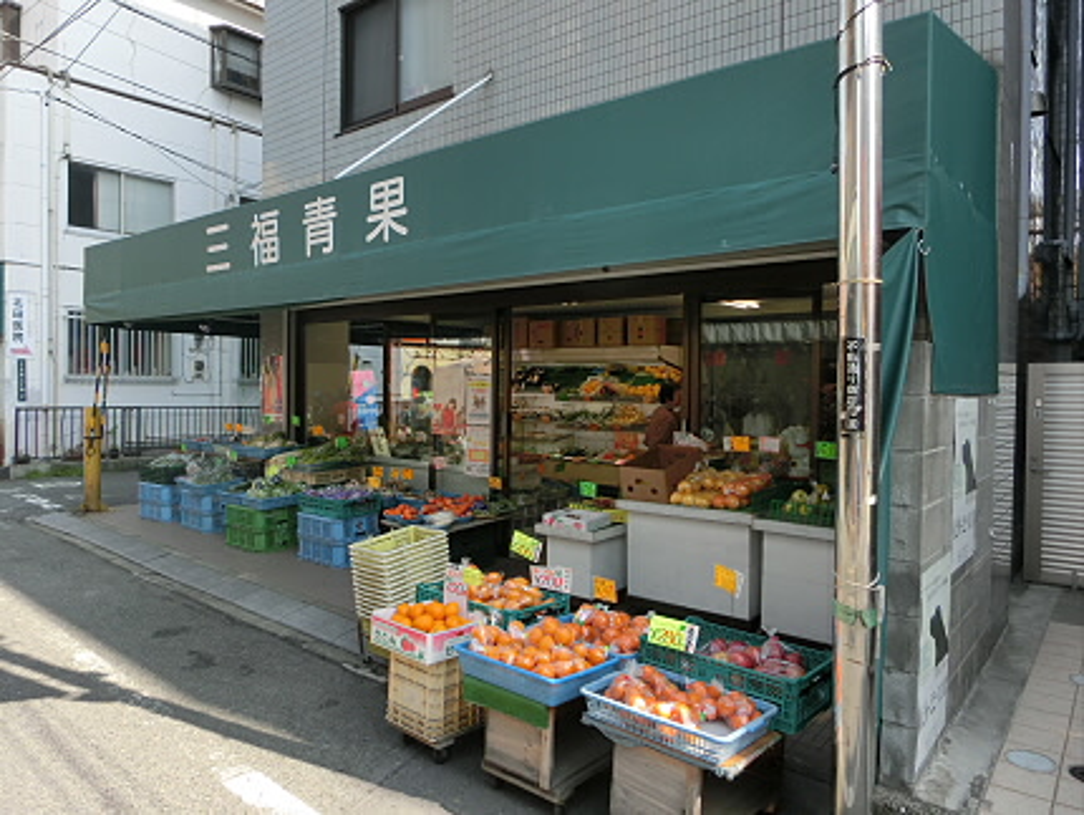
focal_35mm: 24
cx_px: 542
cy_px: 408
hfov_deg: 71.6
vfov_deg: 56.9
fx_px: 752
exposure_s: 1/320
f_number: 3
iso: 80
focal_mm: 4.24
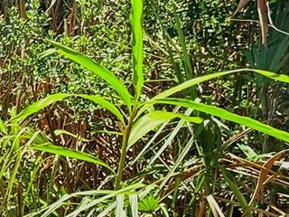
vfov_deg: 21.0
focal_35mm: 70
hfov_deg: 20.3
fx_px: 584
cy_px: 103
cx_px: -226
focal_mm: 2.22
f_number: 2.2
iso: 50
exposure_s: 1/625
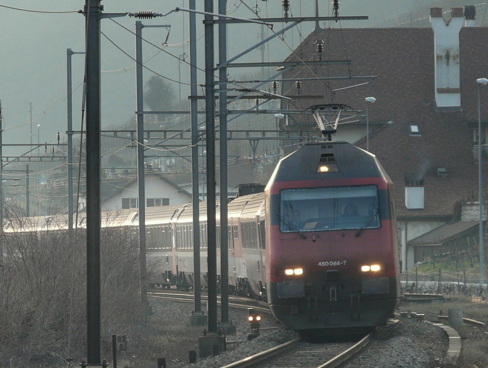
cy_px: 186
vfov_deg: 5.8
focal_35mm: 257
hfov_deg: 7.7
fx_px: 3628
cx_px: 272
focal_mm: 34.5
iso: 100
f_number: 3.6
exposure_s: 1/100
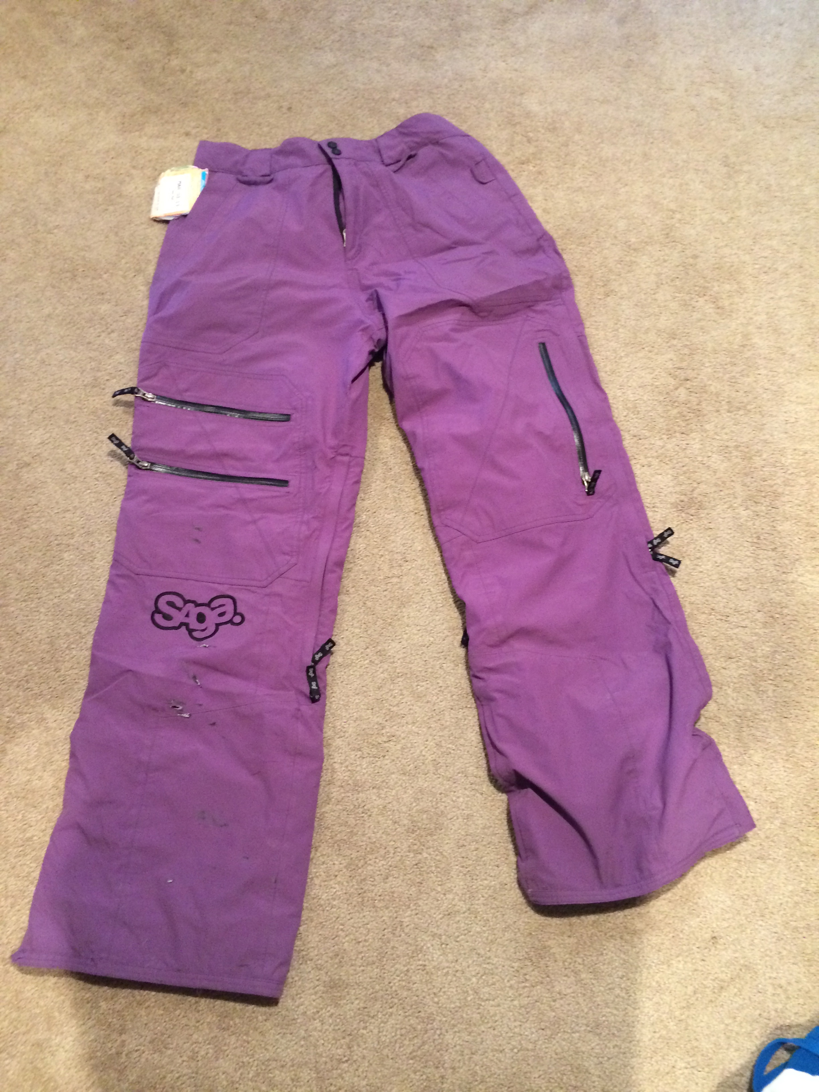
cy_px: 546
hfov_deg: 46.8
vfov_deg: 60.0
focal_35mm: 30
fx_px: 946
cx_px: 410
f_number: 2.2
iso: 320
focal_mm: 4.12
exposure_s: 1/17
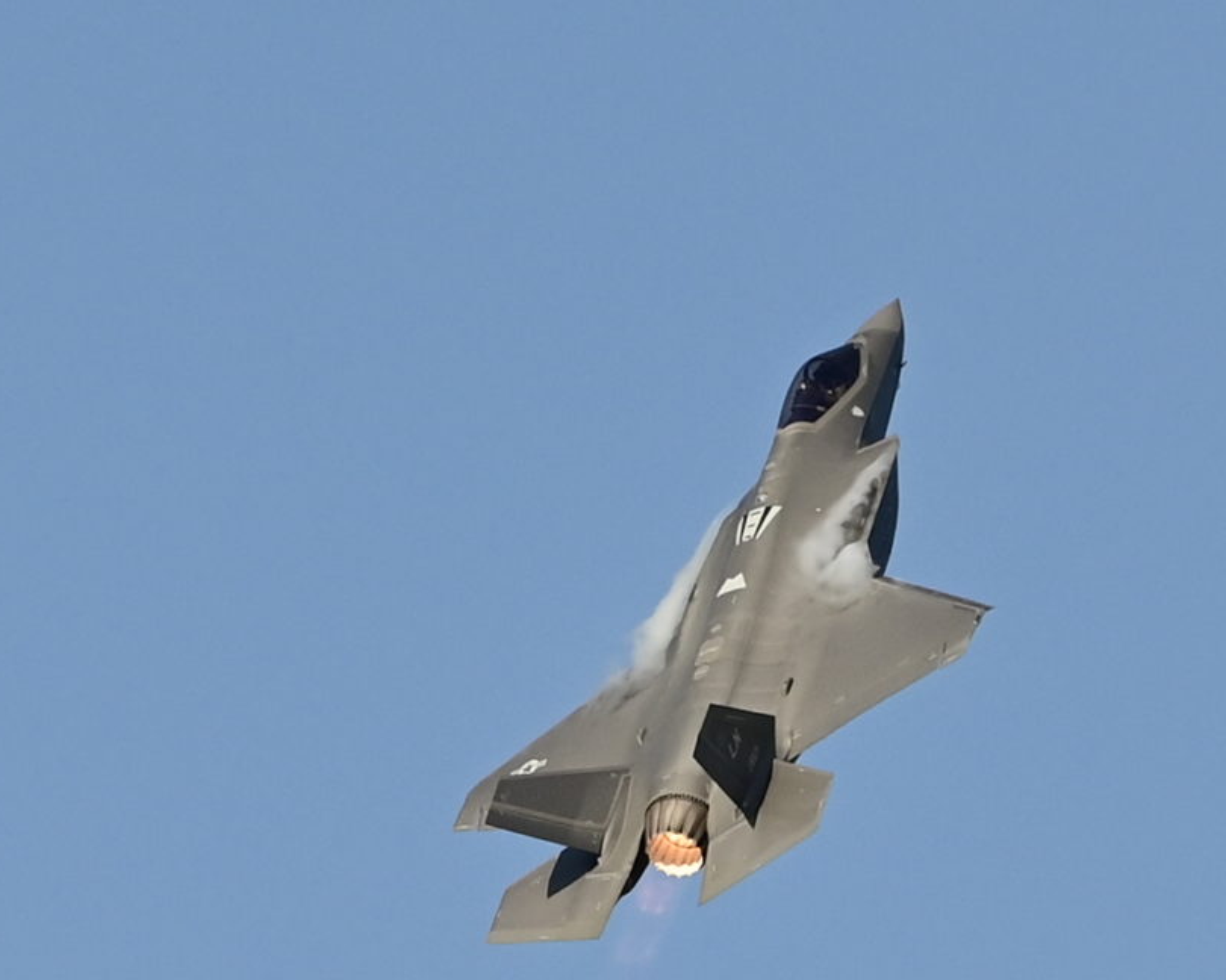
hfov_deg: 4.6
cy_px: 569
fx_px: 15131
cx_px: 719
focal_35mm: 417
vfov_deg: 3.7
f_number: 5.6
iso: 320
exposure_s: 1/2000
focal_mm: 200
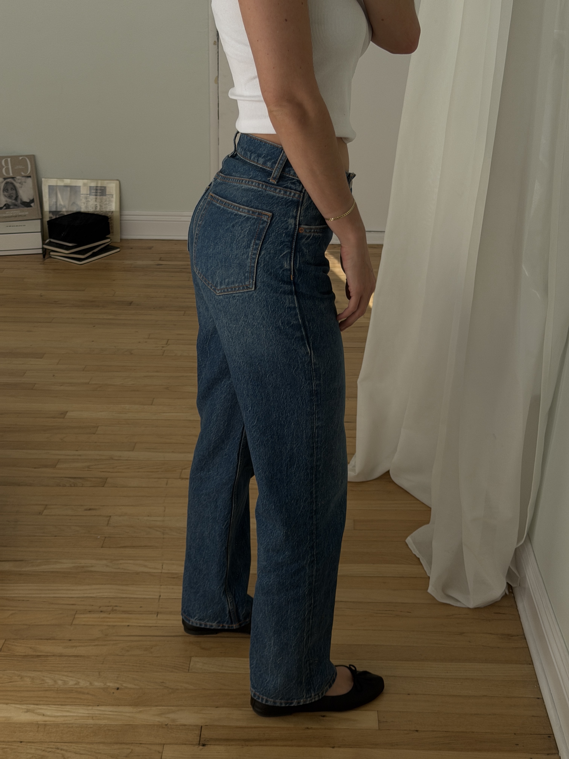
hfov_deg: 30.3
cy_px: 380
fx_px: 1052
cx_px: 284
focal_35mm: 48
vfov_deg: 39.7
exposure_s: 1/1543
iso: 64
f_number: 1.78
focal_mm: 6.76
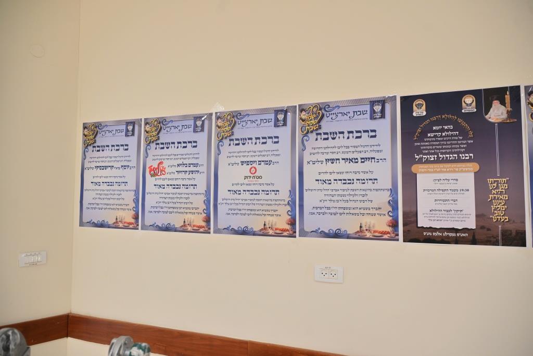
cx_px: 266
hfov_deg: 73.7
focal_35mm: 24
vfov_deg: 53.1
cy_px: 178
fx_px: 355
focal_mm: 24
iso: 640
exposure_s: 1/160
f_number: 4
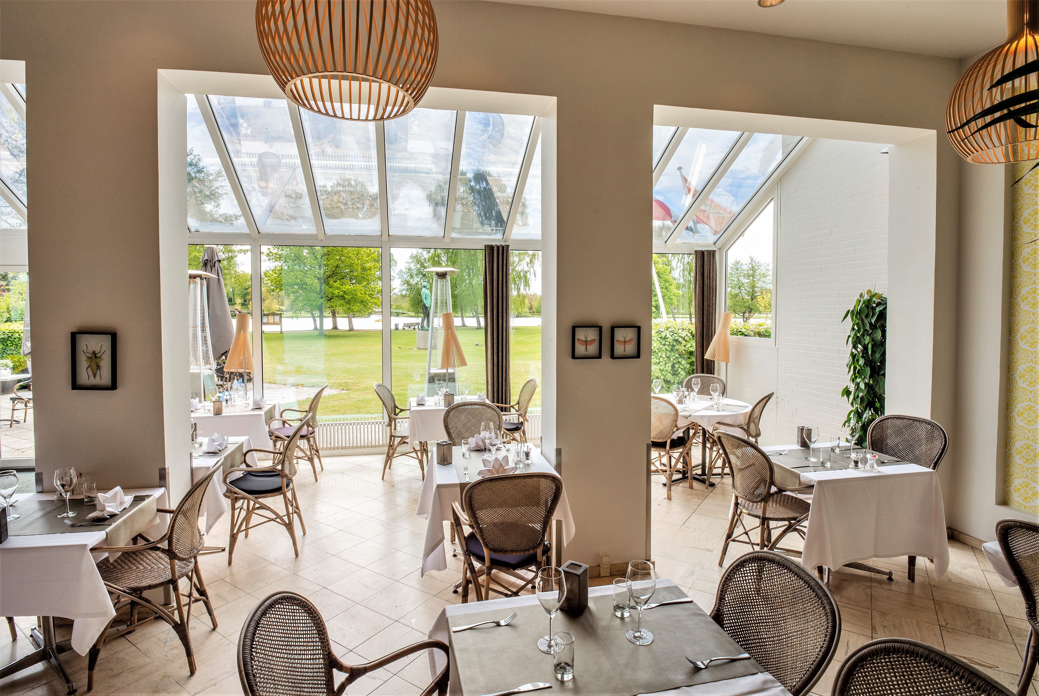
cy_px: 348
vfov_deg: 70.6
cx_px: 520
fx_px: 491
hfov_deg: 93.2
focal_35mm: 17
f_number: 14
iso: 320
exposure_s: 1/25
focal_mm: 17
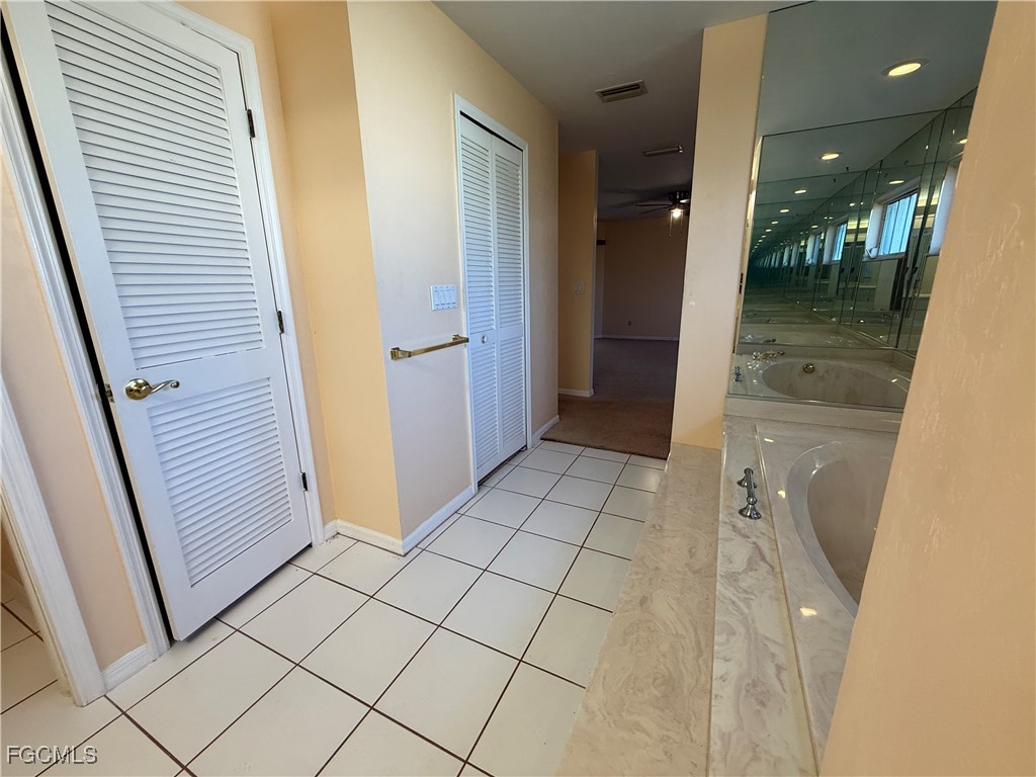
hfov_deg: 102.1
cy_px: 388
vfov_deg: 85.7
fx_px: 419
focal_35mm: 14
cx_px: 518
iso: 160
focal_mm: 2.22
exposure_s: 1/120
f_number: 2.2
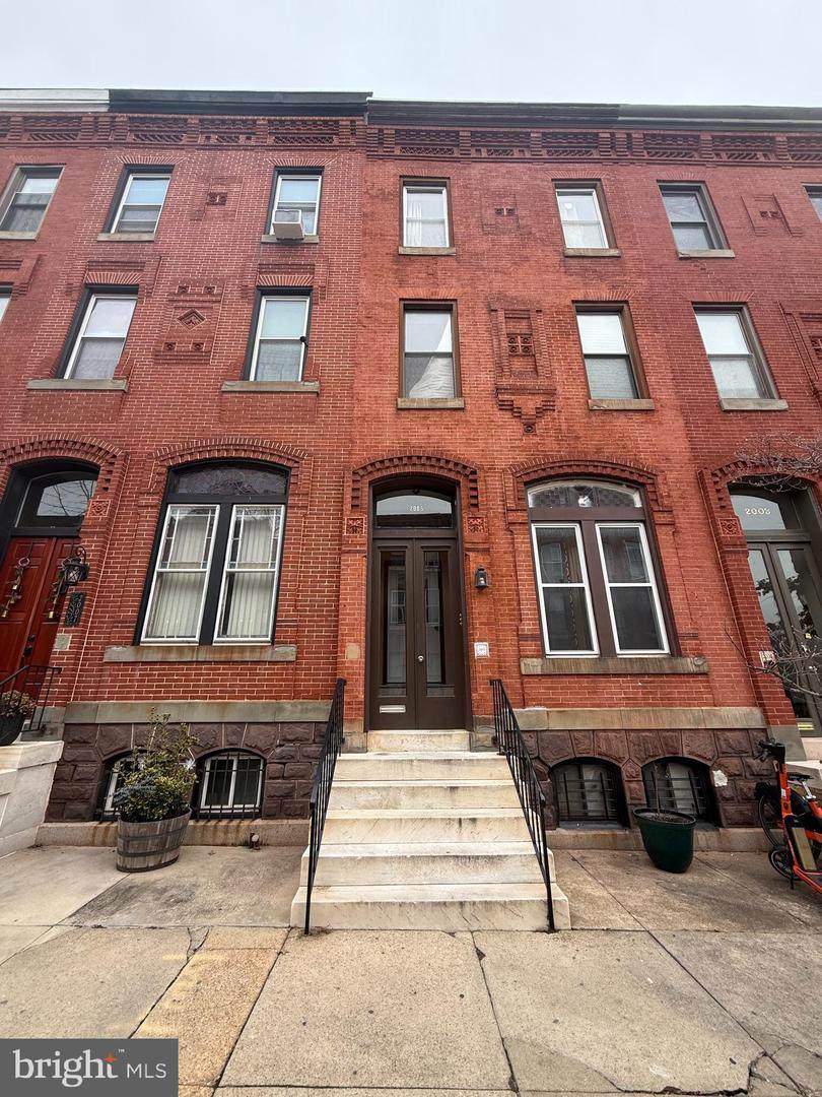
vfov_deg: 102.1
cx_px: 411
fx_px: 443
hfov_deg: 85.7
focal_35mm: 14
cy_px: 548
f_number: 2.2
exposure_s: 1/216
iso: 50
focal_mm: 2.22
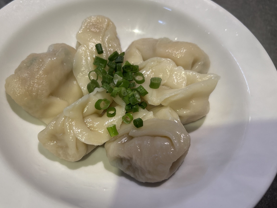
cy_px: 98
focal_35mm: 31
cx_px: 113
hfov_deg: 58.0
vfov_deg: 45.4
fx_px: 248
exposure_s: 1/117
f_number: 1.5
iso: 32
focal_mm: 5.7
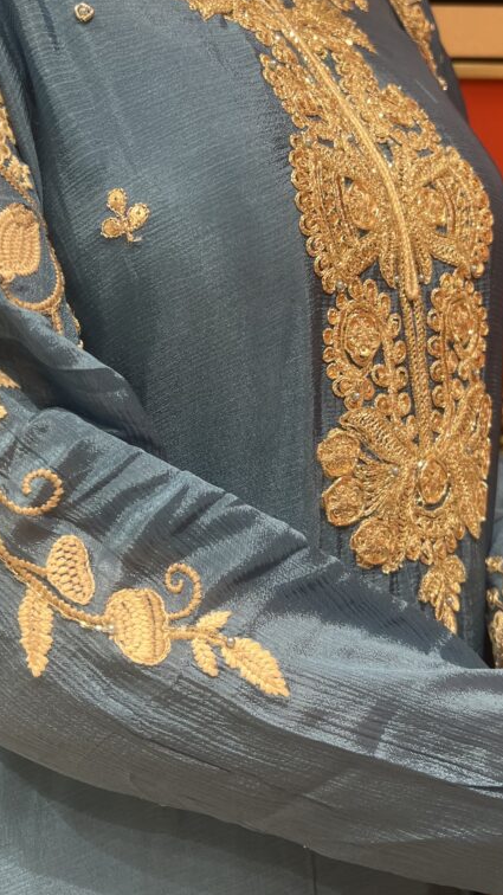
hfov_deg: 29.7
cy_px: 362
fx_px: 949
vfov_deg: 50.2
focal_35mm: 40
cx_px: 246
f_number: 1.5
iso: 100
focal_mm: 5.7
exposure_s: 1/100
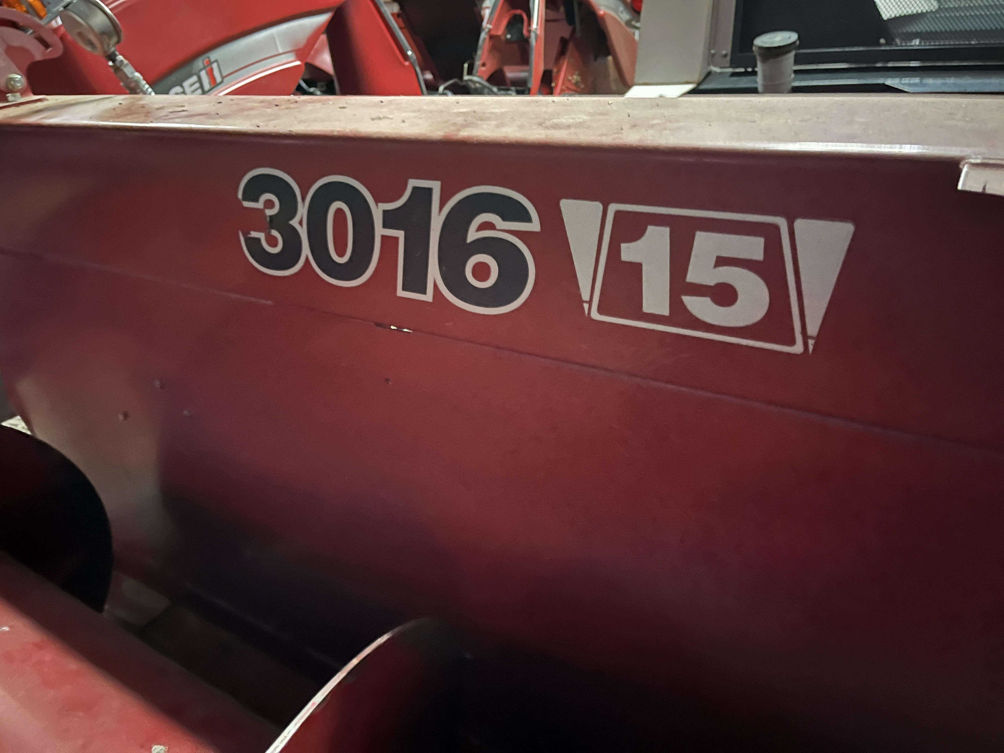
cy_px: 376
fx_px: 754
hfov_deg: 67.3
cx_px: 502
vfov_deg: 53.1
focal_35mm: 26
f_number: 1.6
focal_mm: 5.1
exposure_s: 1/9
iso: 2000
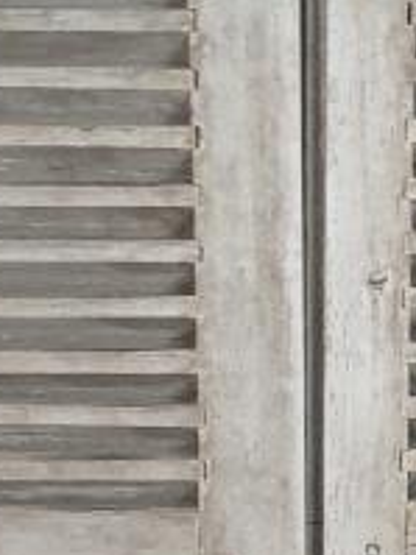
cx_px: 315
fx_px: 2149
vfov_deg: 14.7
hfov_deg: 11.0
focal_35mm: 134
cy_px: 371
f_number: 2.4
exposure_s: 1/20
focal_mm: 4.3
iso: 320
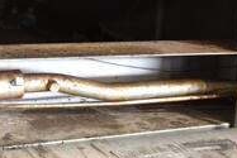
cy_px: 54
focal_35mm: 88
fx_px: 580
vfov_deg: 15.5
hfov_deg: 19.9
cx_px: -123
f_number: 3.5
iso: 450
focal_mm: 18
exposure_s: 1/30
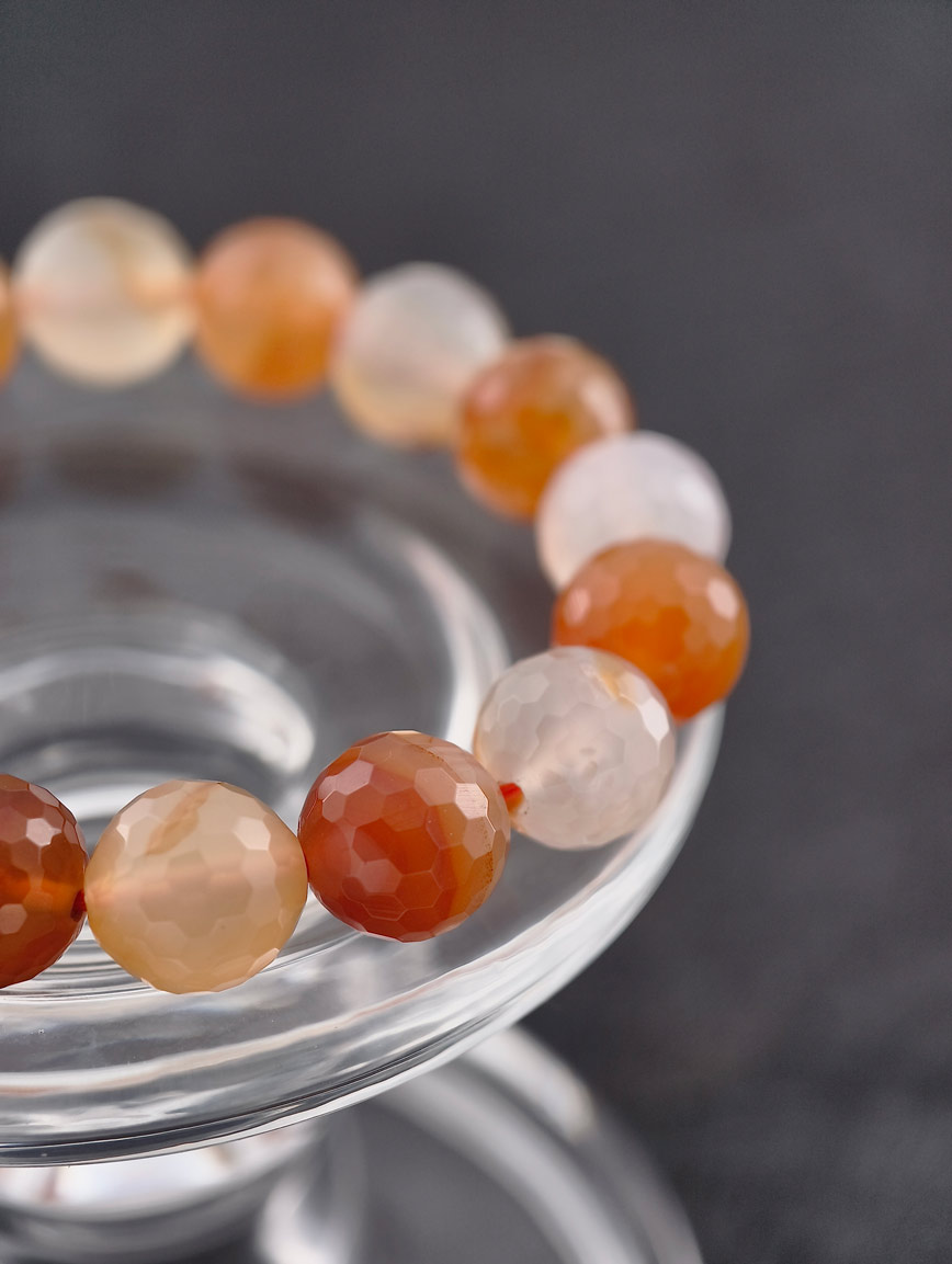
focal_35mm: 85
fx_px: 3109
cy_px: 632
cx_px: 476
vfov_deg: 23.0
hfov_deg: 17.4
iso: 125
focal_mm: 22.48
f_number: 2.67
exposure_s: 1/160
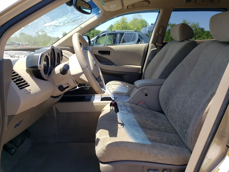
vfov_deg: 53.1
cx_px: 114
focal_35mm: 26
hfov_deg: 67.3
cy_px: 86
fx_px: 172
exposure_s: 1/1111
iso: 50
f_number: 1.5
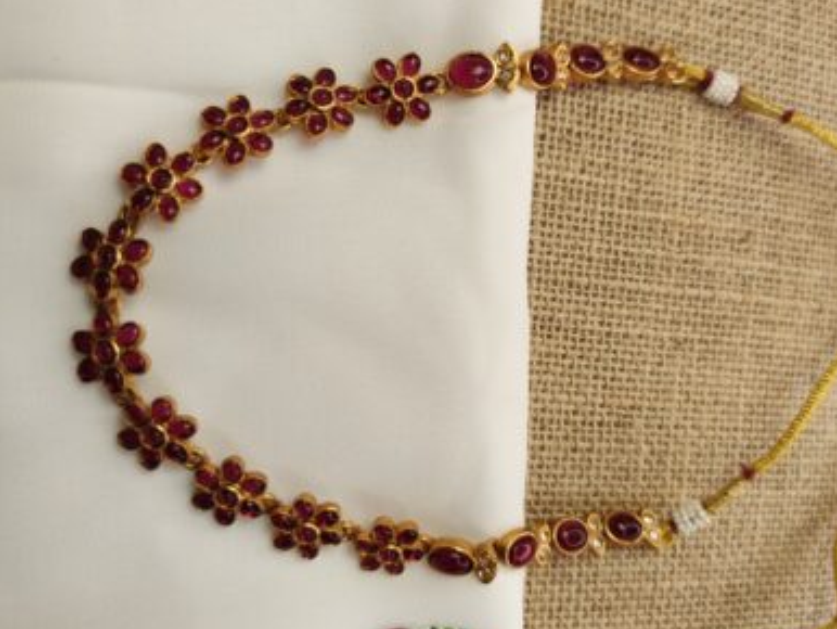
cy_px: 299
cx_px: 446
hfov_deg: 59.9
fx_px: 726
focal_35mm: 30
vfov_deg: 46.8
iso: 100
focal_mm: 5.89
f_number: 1.4
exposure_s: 1/387
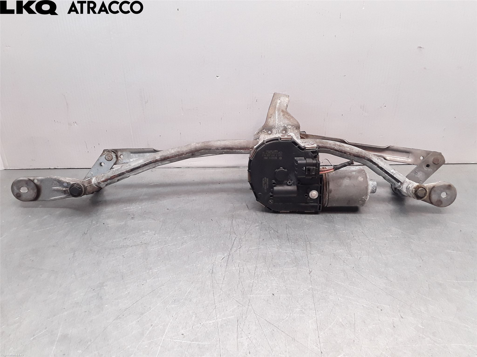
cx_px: 238
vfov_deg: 49.7
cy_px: 178
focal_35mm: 28
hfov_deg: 63.4
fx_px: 386
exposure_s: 1/100
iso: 100
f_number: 1.9
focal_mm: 2.91
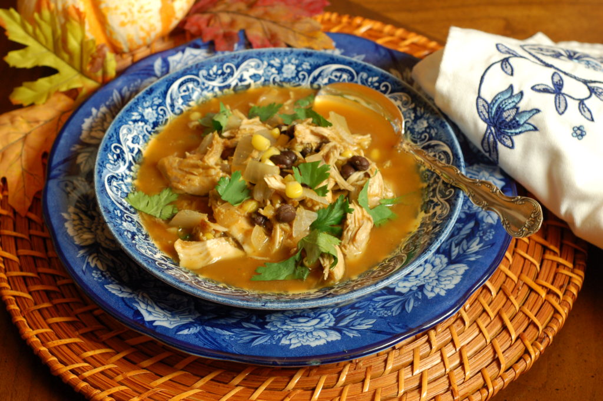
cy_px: 200
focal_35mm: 75
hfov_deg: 27.0
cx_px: 302
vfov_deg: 18.2
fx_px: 1255
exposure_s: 1/6
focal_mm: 50
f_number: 5.6
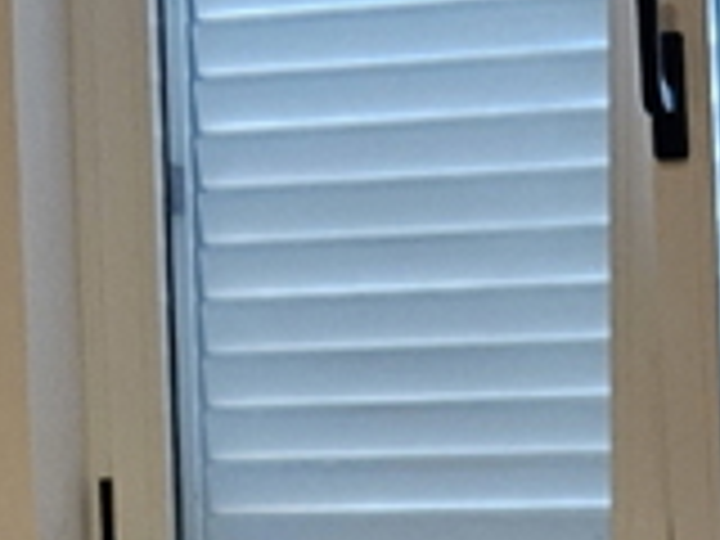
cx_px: 261
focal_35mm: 173
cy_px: 1296
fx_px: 3598
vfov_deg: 7.9
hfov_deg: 11.4
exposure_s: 1/100
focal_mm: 5.4
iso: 640
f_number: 1.8
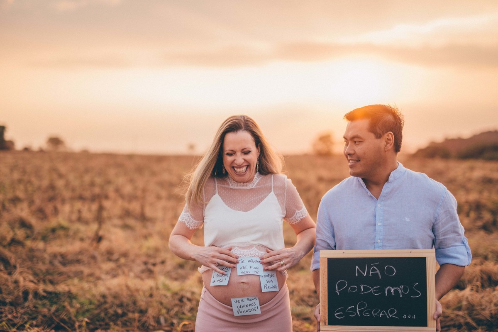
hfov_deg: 39.6
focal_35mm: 50
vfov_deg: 27.0
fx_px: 692
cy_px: 166
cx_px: 249
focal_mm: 50
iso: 125
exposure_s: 1/800
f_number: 1.4
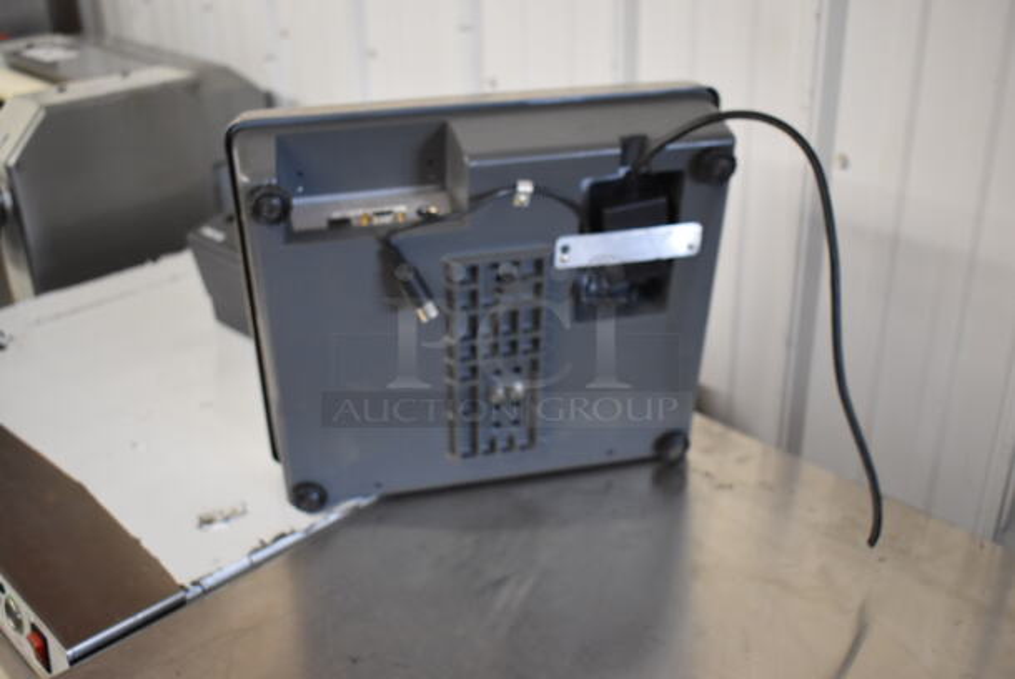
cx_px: 508
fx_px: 1058
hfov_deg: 51.2
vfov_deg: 35.6
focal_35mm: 38
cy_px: 340
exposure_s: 1/125
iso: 1800
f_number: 4
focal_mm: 25
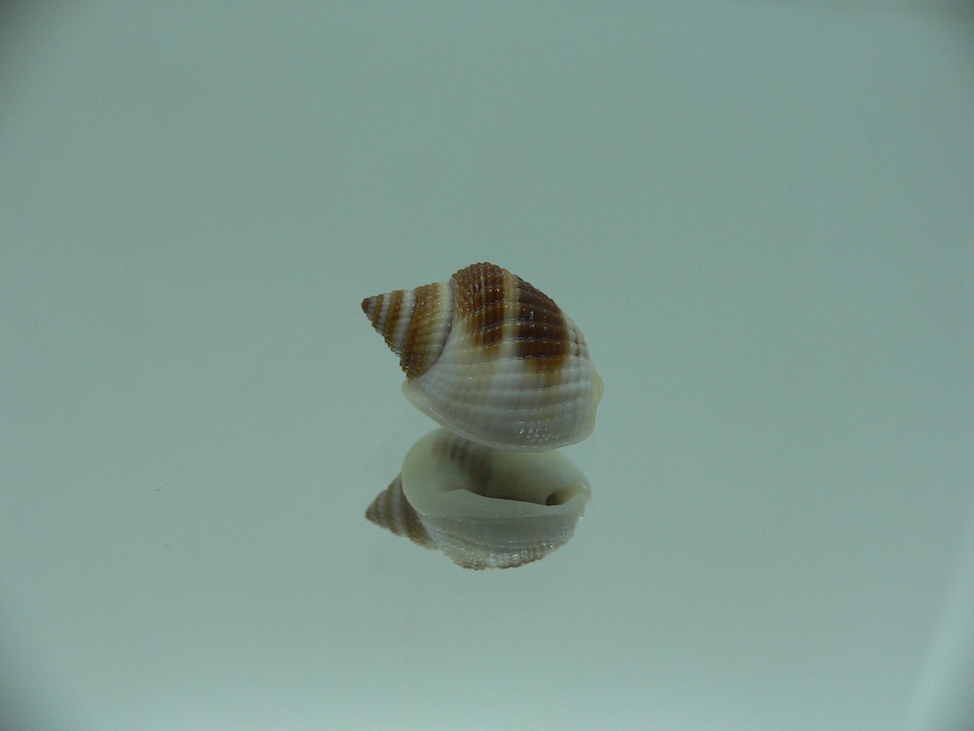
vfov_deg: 40.7
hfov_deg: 52.6
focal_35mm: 35
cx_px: 487
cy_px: 366
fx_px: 985
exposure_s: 1/80
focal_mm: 4.6
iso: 80
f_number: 2.8
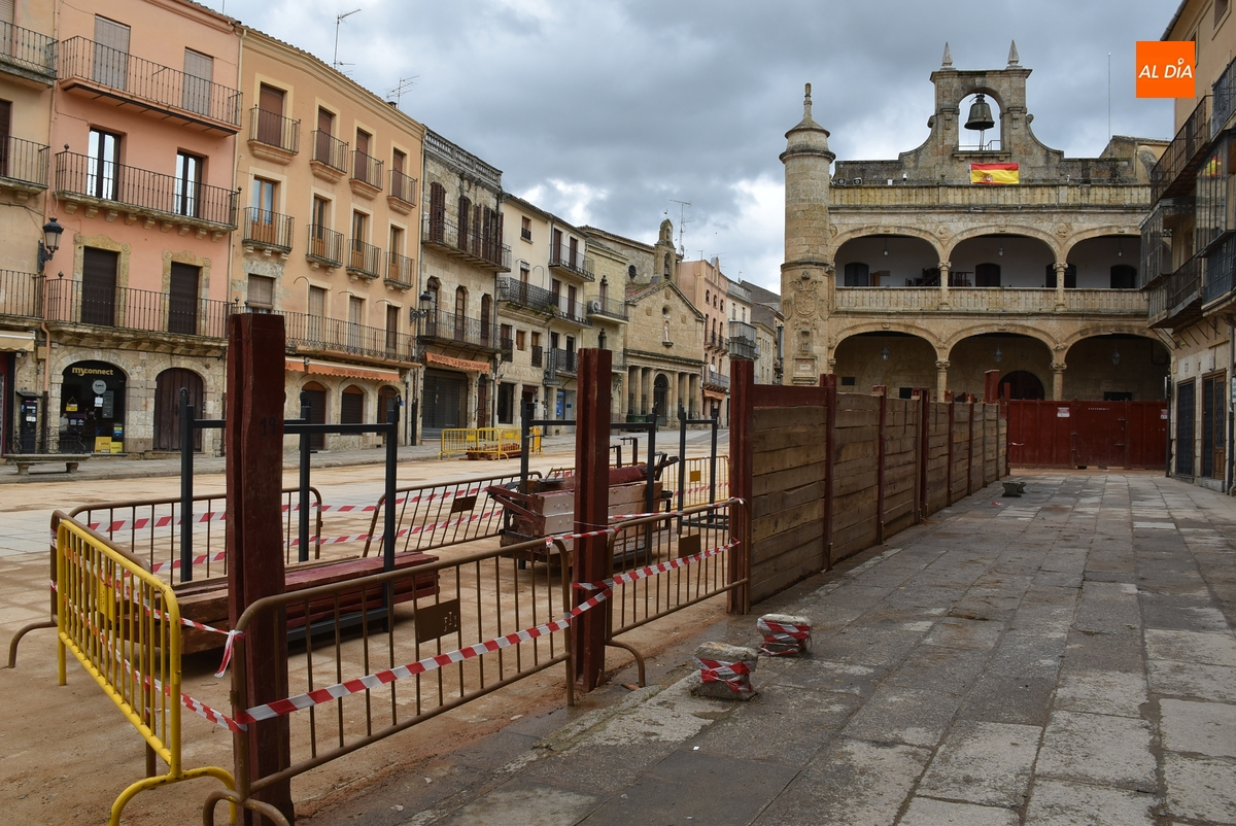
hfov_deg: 67.3
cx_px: 618
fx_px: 928
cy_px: 413
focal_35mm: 27
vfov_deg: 48.0
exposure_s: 1/250
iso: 280
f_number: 8
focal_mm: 18
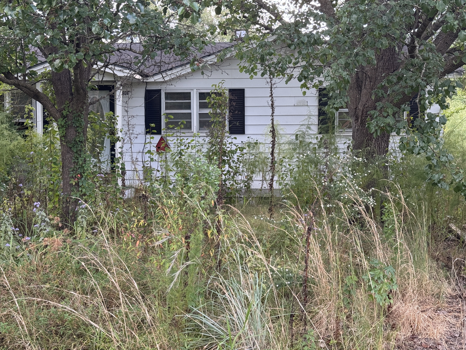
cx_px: 233
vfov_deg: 30.3
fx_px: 646
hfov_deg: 39.7
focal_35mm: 48
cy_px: 175
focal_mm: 6.76
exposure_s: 1/173
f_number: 1.78
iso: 64
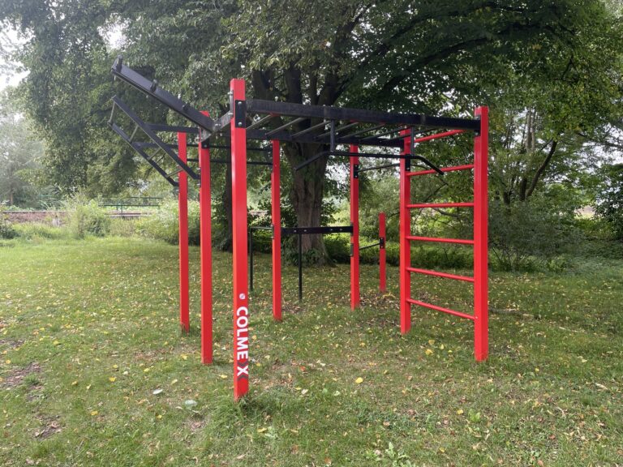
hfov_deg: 67.3
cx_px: 312
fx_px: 468
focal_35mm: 26
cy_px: 234
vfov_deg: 53.1
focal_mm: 4.2
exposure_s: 1/185
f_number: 1.6
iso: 32
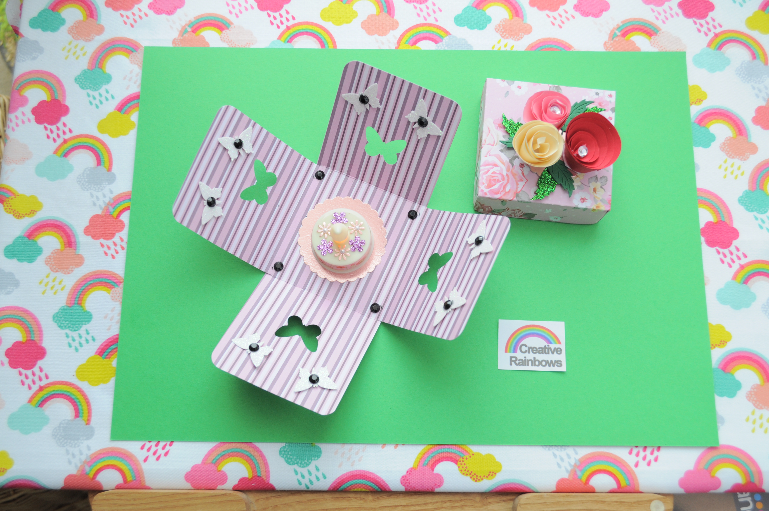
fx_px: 768
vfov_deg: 36.8
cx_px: 384
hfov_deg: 53.2
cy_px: 256
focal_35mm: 36
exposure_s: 1/125
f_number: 5.6
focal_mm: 24
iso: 280
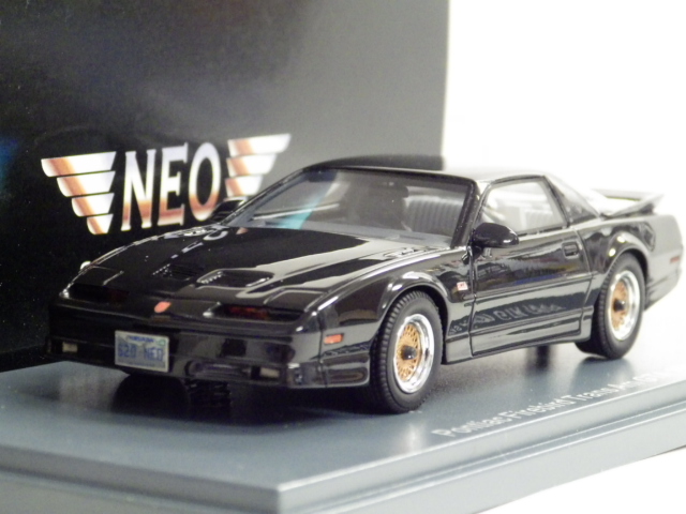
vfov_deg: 9.6
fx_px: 3072
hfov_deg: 12.7
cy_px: 257
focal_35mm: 155
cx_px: 343
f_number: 5.2
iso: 1600
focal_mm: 27.8
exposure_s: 1/25
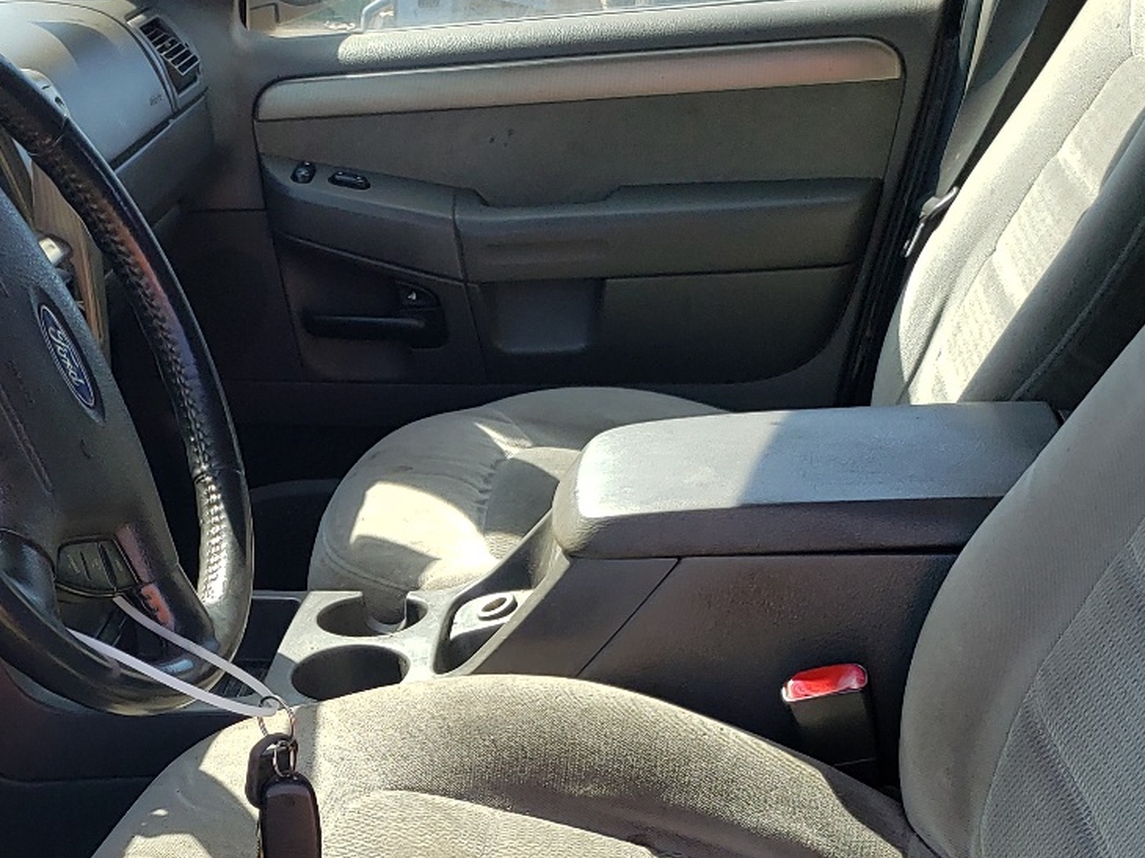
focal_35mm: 57
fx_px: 1885
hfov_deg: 33.2
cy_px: 707
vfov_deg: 25.1
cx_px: 301
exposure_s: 1/667
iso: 50
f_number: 1.5
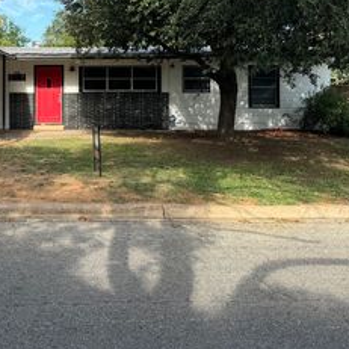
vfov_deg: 36.1
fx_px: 525
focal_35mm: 46
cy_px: 94
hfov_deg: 35.3
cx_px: 56
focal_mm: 6.76
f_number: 1.78
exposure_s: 1/1042
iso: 80
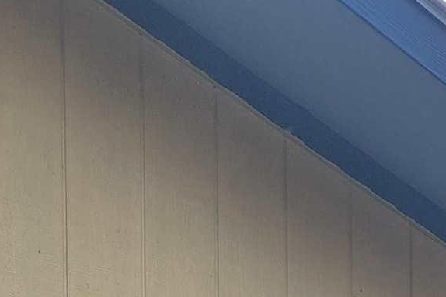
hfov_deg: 14.9
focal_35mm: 128
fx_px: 1586
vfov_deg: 8.9
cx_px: 662
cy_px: 862
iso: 20
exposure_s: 1/270
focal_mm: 5.4
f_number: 1.8
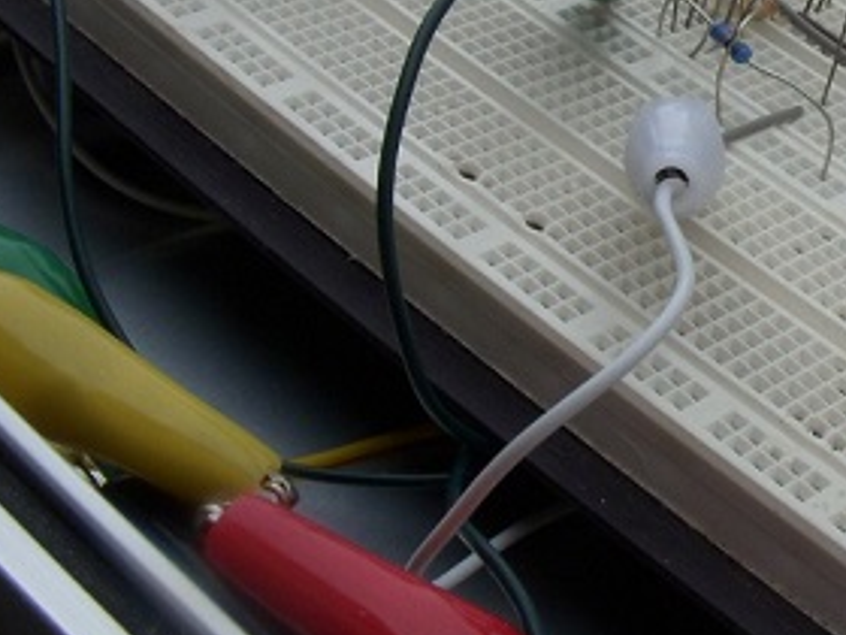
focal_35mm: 95
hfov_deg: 20.0
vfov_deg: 15.4
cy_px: 95
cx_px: 843
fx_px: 2322
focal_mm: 6.3
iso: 100
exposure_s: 1/250
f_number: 6.6
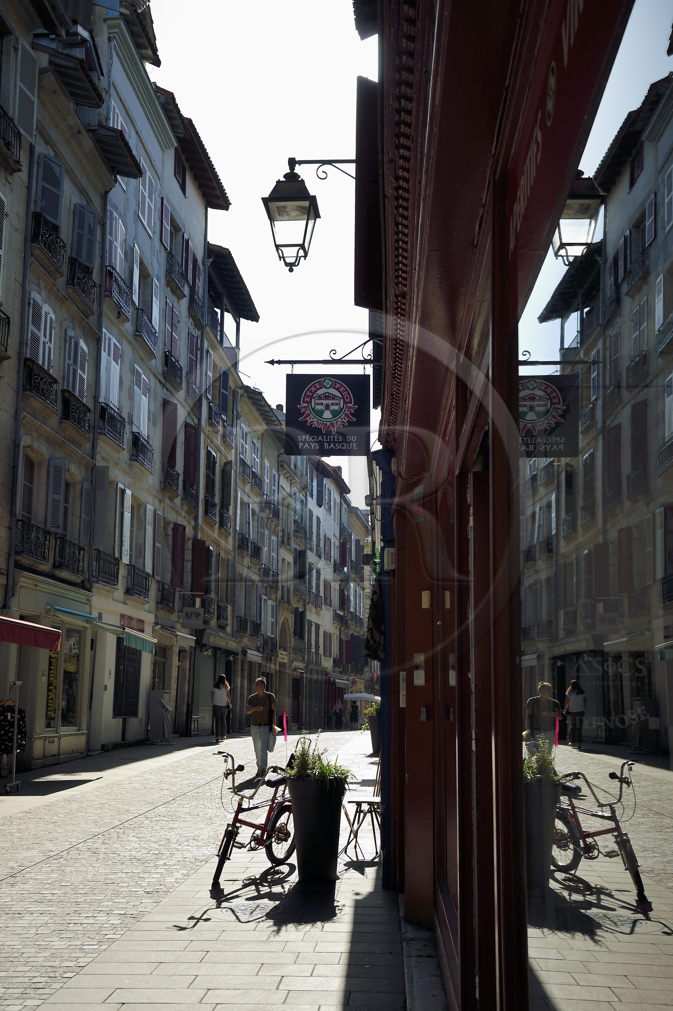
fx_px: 1066
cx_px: 336
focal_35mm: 38
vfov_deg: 50.7
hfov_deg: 35.0
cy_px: 506
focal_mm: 38
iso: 200
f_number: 8
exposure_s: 1/250
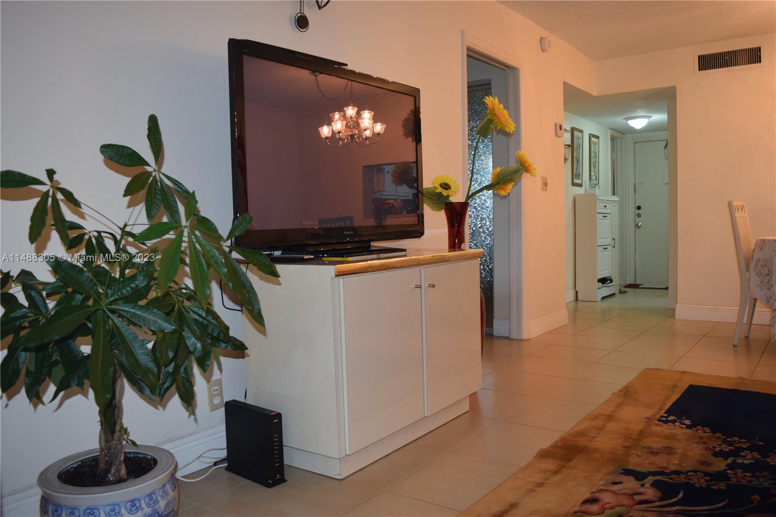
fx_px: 646
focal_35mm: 30
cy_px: 258
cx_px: 388
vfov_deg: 43.6
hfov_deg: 61.9
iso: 800
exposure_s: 1/60
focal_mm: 20
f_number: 4
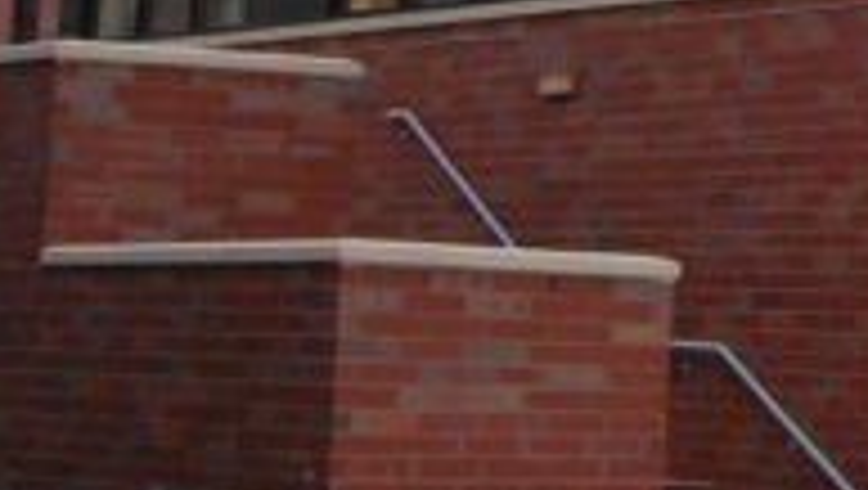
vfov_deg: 6.8
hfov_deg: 11.6
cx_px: 1430
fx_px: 4026
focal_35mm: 175
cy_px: -396
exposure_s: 1/40
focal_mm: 21
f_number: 3.8
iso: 800
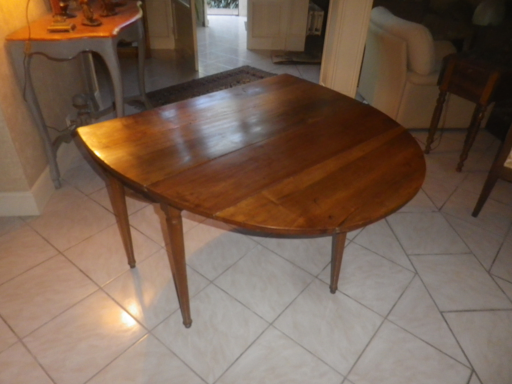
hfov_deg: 69.4
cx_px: 256
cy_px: 192
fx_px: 370
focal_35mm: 25
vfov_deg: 54.9
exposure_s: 1/50
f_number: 3.5
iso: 400
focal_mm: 4.5
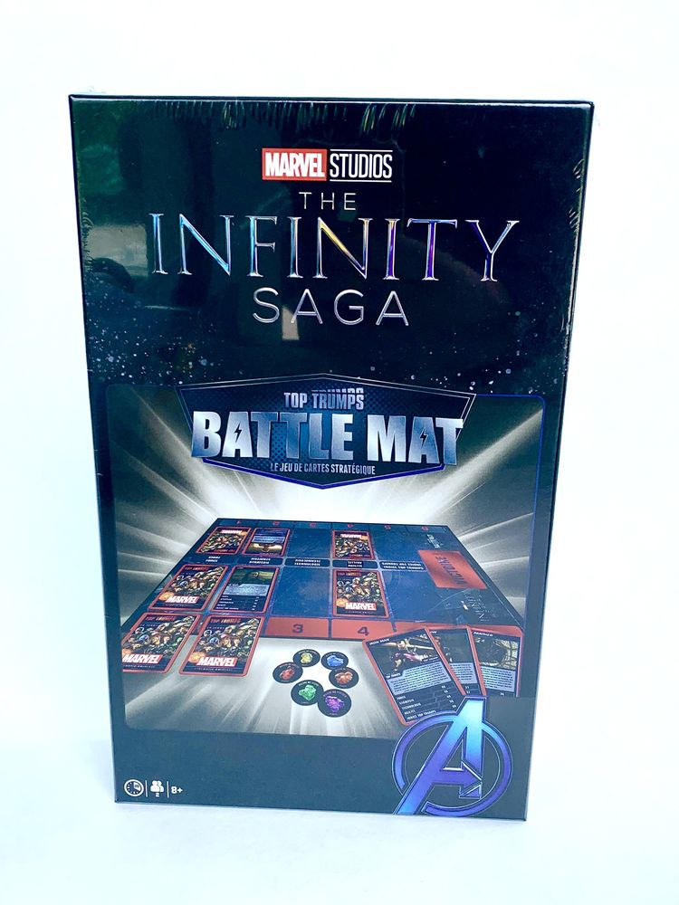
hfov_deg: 53.1
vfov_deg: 67.3
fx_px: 680
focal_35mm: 26
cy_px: 452
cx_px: 340
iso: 25
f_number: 1.8
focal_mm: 4.25
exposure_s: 1/1149
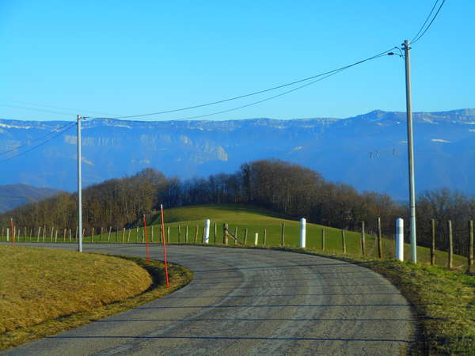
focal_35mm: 77
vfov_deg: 19.1
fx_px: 1057
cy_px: 178
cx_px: 238
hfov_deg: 25.3
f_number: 5.5
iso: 80
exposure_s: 1/320
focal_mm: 13.8
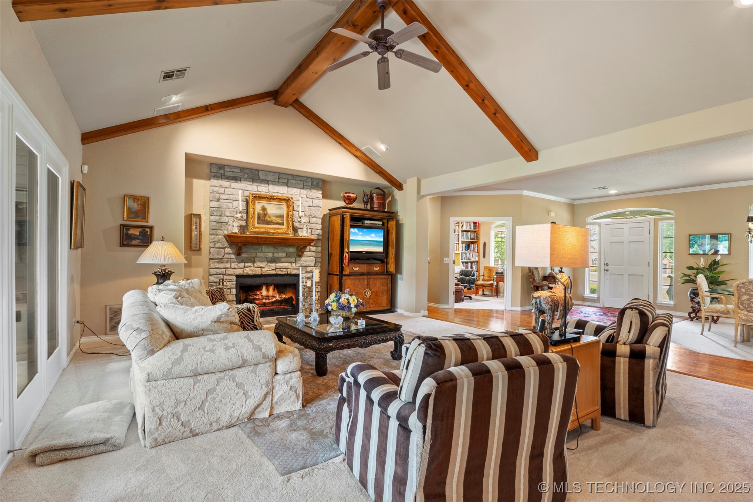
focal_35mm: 17
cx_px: 376
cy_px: 251
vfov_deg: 70.1
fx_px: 358
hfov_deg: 92.9
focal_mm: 17.1
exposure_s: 1.3
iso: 250
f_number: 8
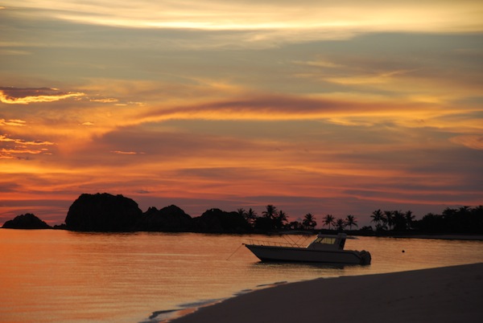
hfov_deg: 11.4
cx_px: 242
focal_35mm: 180
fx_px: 2419
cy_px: 162
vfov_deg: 7.7
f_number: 5.6
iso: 200
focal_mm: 120
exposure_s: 1/125
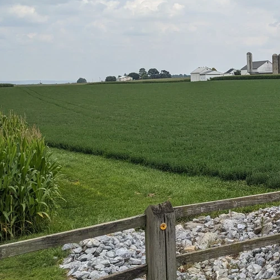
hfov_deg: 27.1
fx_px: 522
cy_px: 78
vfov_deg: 29.7
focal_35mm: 57
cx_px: 323
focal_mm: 4.38
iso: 94
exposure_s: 1/5882
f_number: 1.73
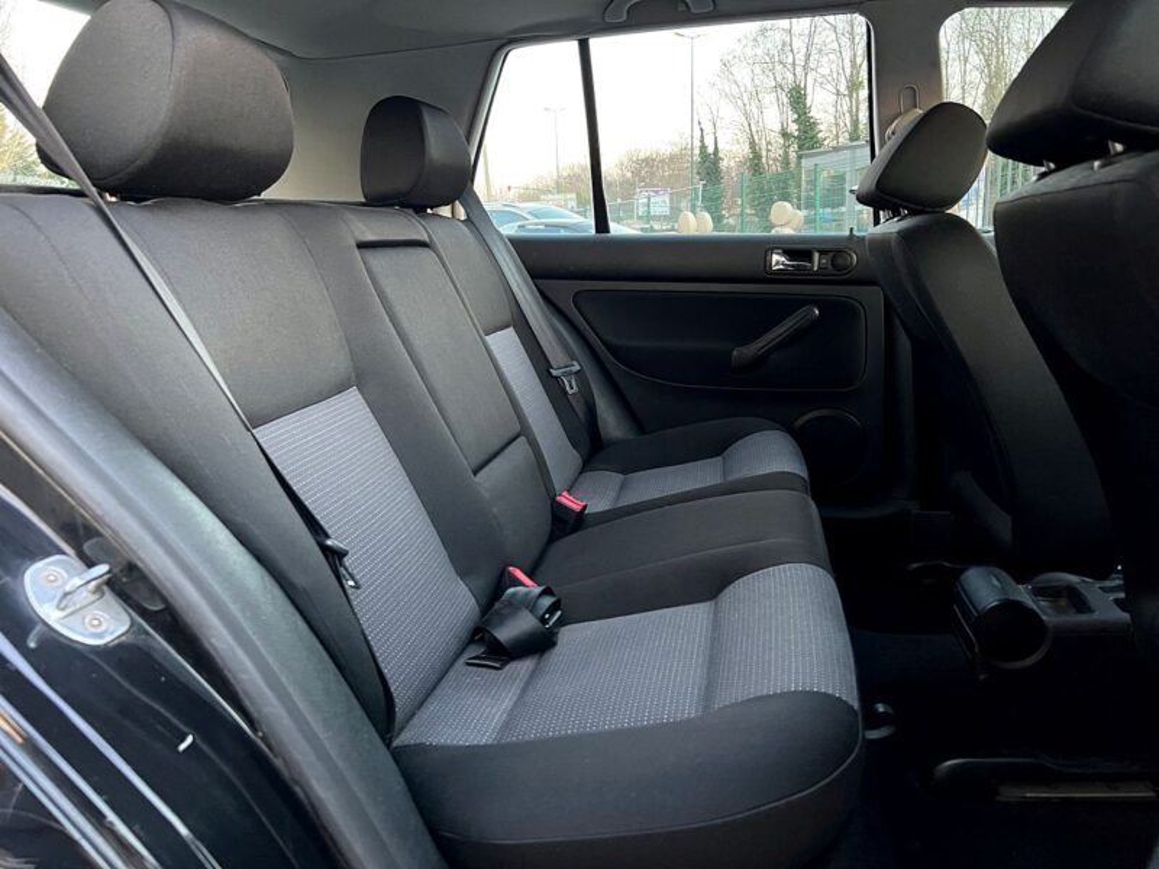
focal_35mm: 26
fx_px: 871
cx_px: 580
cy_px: 434
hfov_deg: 67.3
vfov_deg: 53.1
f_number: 1.5
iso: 500
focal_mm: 5.7
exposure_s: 1/60
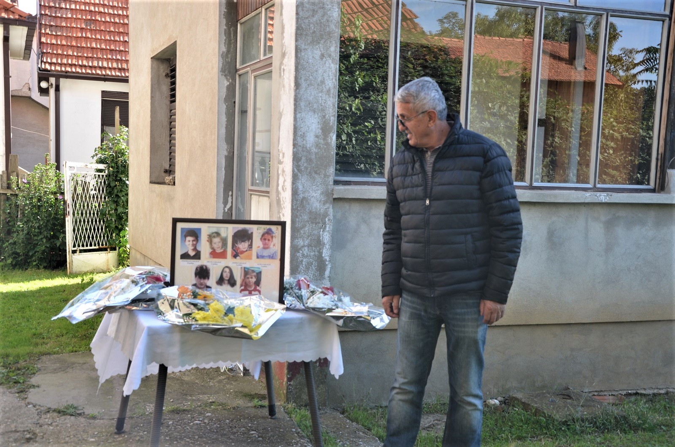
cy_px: 224
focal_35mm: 45
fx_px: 842
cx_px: 338
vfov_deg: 29.7
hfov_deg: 43.7
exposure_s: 1/125
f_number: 5.6
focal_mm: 30
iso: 200
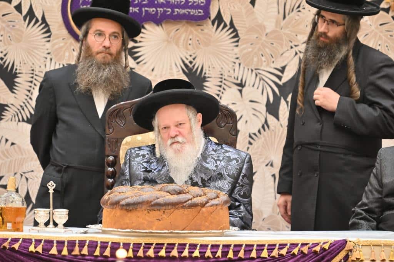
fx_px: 3282
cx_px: 197
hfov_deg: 6.9
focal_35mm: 300
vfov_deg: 4.6
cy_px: 131
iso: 500
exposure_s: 1/200
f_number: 2.8
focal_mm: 200
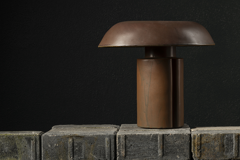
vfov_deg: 10.2
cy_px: 80
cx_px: 120
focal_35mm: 135
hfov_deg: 15.2
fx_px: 900
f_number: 9
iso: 100
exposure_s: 1/100
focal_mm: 135
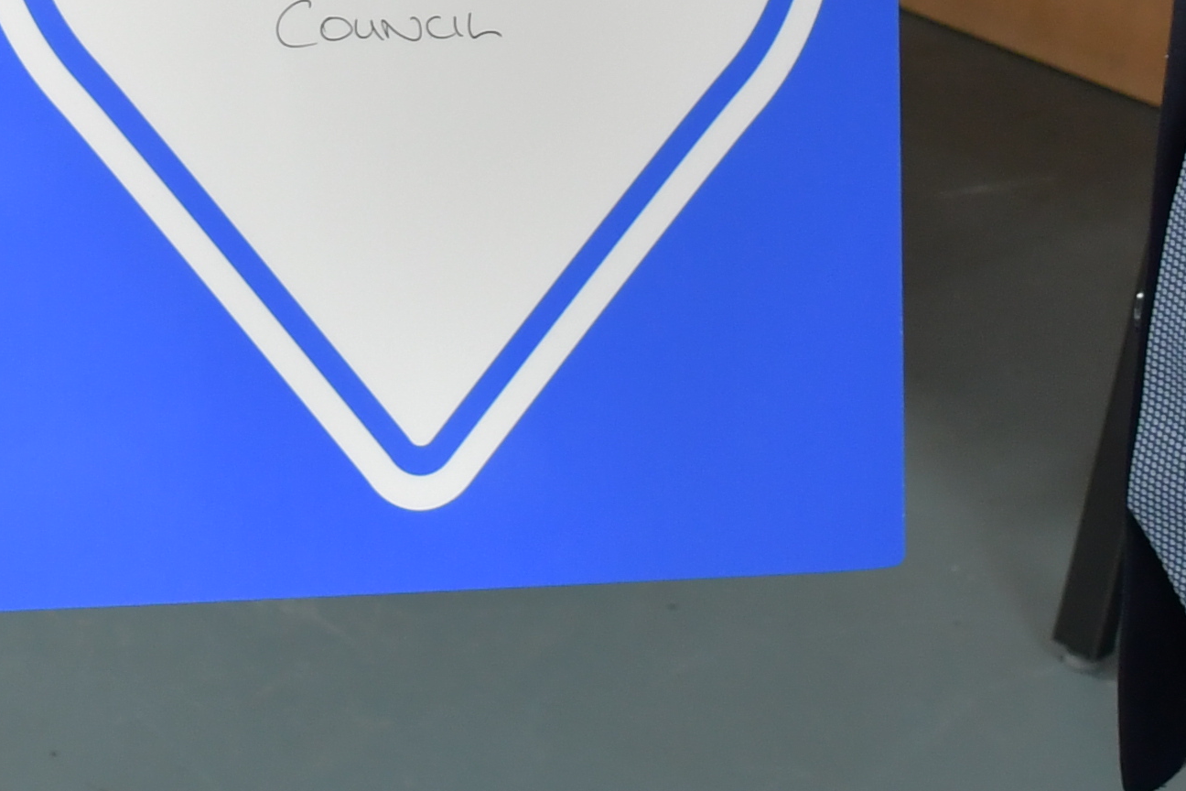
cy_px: -601
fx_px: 3821
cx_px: 178
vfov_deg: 11.1
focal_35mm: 116
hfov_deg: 17.4
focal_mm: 18
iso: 400
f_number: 4
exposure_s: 1/60
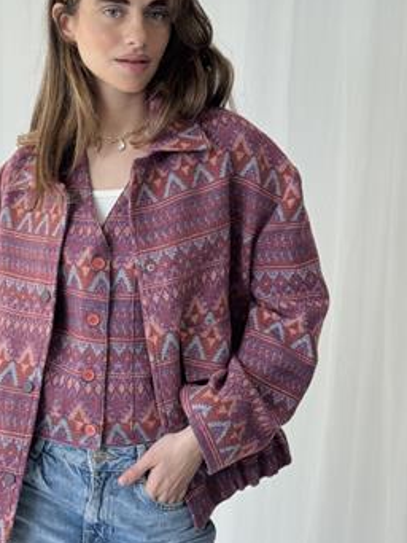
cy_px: 238
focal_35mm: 75
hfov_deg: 19.6
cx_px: 130
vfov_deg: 26.0
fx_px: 1175
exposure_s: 1/343
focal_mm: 6.76
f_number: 1.78
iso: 64
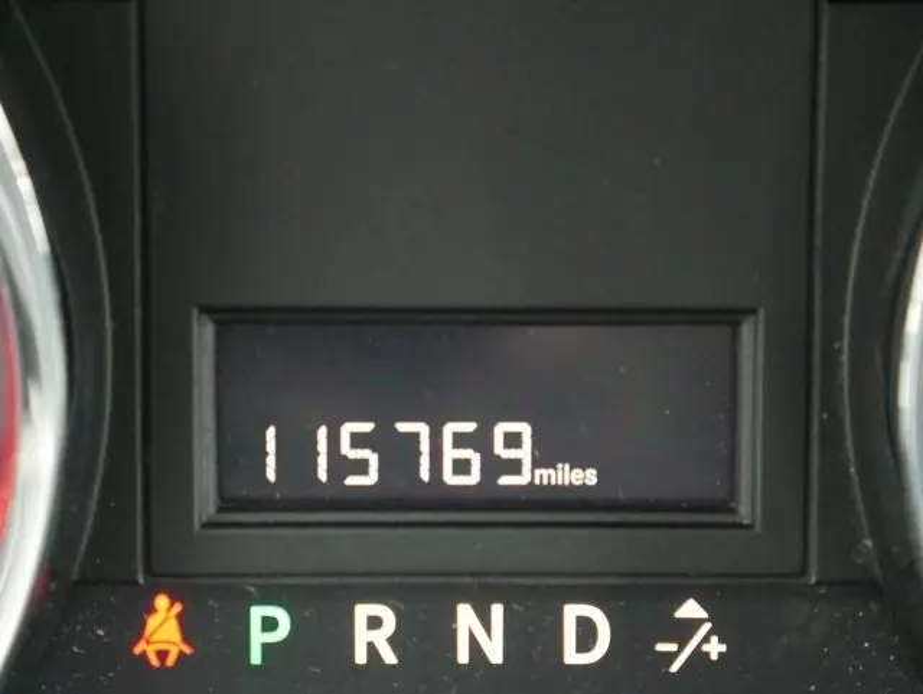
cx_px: 462
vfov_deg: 17.6
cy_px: 347
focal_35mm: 84
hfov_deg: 23.3
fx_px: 2241
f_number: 5.6
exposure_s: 1/60
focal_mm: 42
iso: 3200
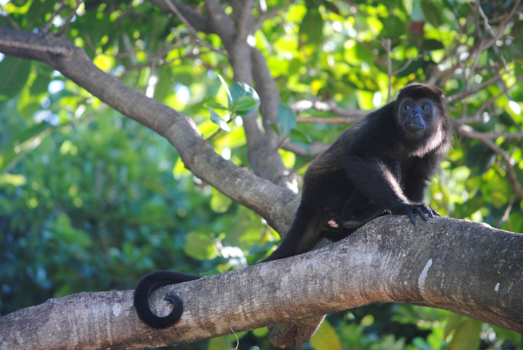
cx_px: 262
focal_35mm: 330
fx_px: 4800
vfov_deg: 4.2
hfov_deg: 6.2
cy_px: 175
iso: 400
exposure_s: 1/125
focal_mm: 220
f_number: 5.3
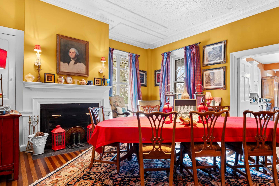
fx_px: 147
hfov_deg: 86.2
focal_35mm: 19
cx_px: 163
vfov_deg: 64.4
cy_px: 102
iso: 200
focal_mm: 16
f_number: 9
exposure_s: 8
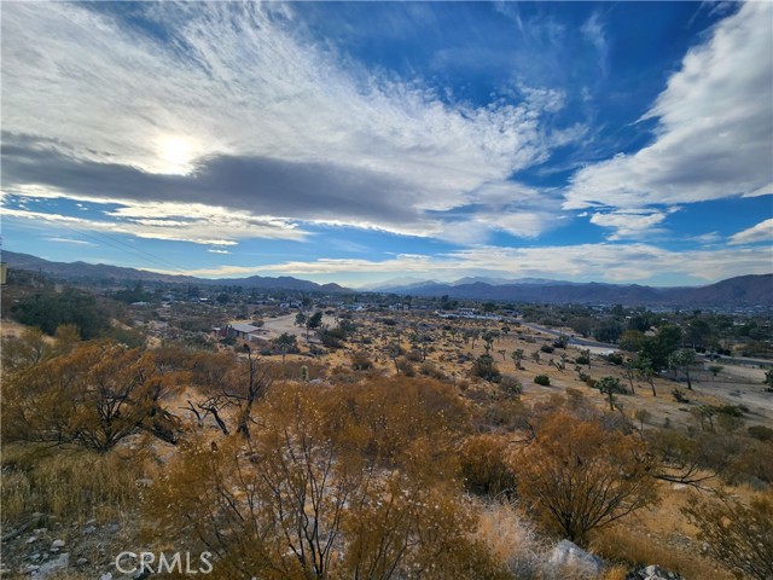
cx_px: 386
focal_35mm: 13
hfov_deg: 106.2
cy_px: 290
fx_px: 290
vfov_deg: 89.9
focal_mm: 2.2
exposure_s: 1/1920
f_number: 2.2
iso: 50
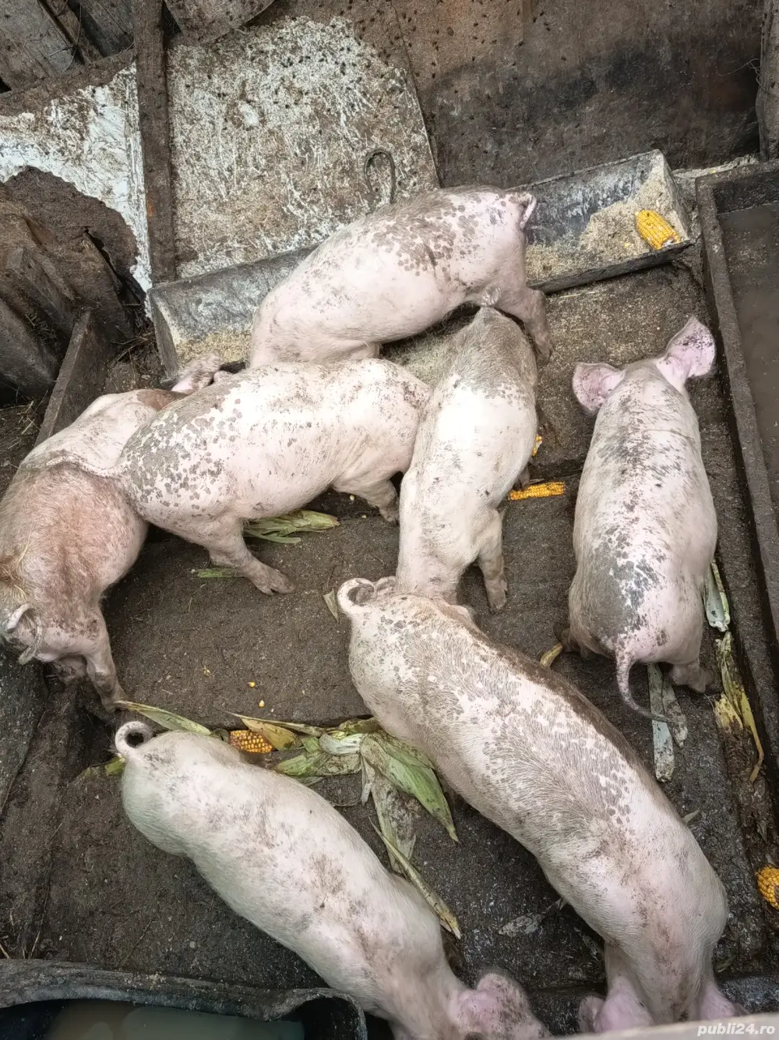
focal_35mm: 30
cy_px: 520
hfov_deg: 46.8
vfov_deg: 60.0
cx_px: 390
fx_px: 900
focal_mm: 5.27
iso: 248
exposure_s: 1/100
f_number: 1.7
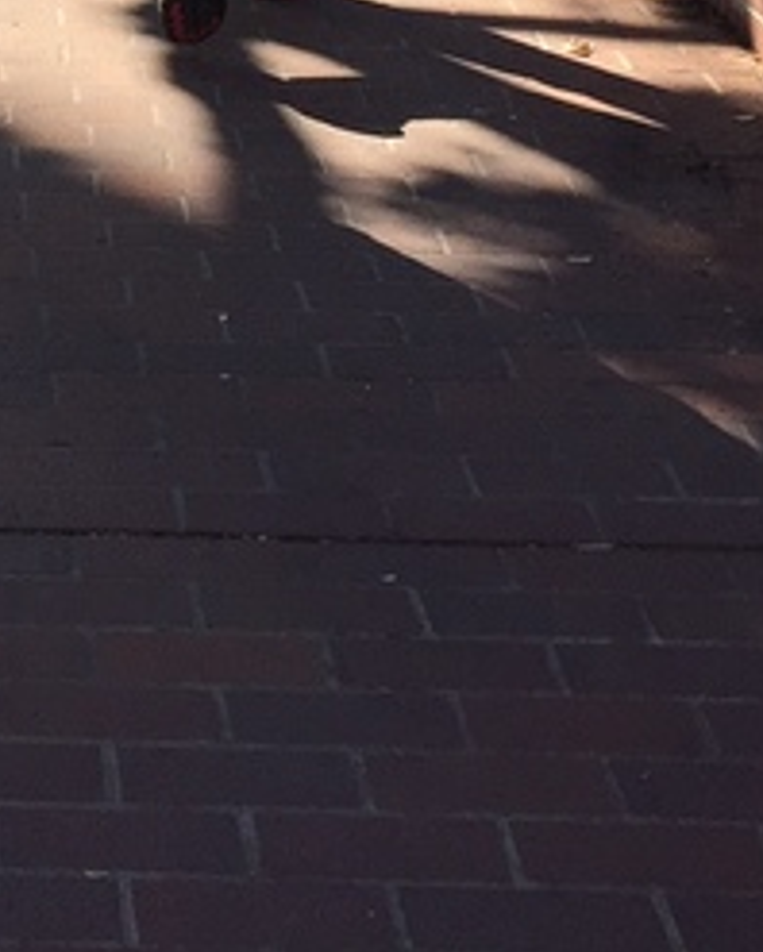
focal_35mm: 110
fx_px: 3101
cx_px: -212
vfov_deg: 16.1
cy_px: -428
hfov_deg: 13.5
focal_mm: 4.15
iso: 32
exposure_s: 1/581
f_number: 2.2
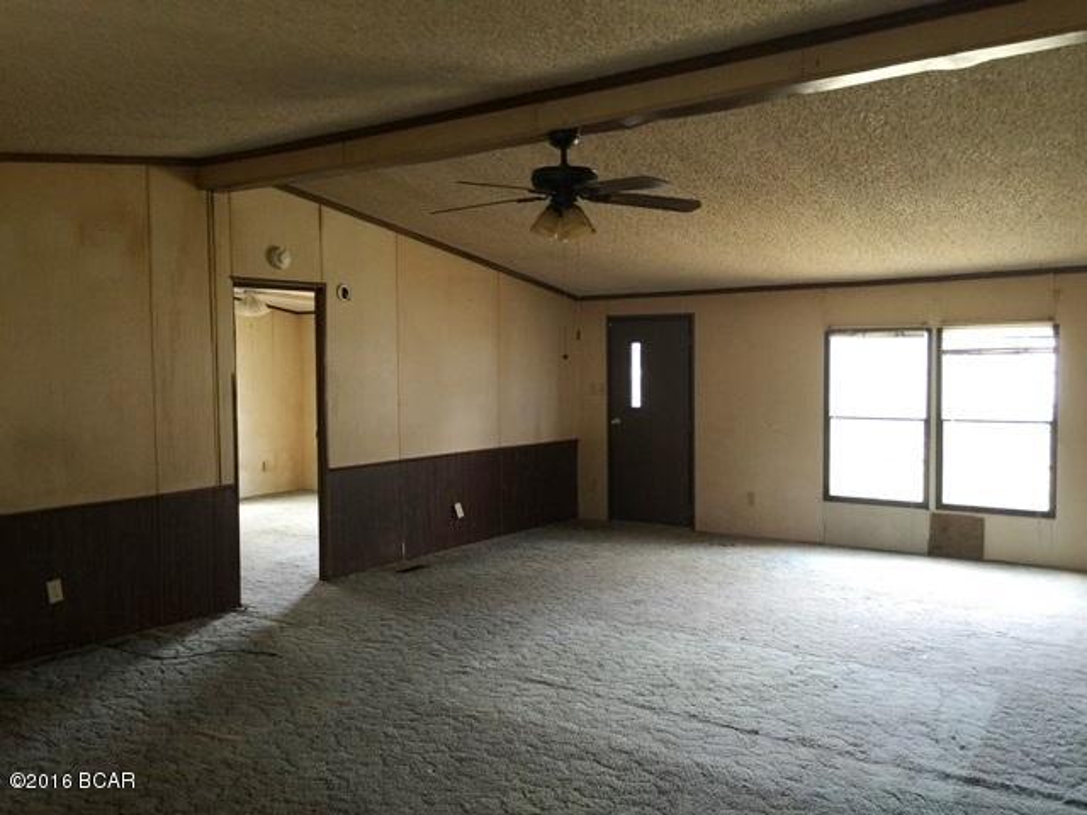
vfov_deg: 48.2
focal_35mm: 29
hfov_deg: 61.7
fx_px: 911
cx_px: 544
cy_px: 408
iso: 50
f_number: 2.2
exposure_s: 1/15
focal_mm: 4.15
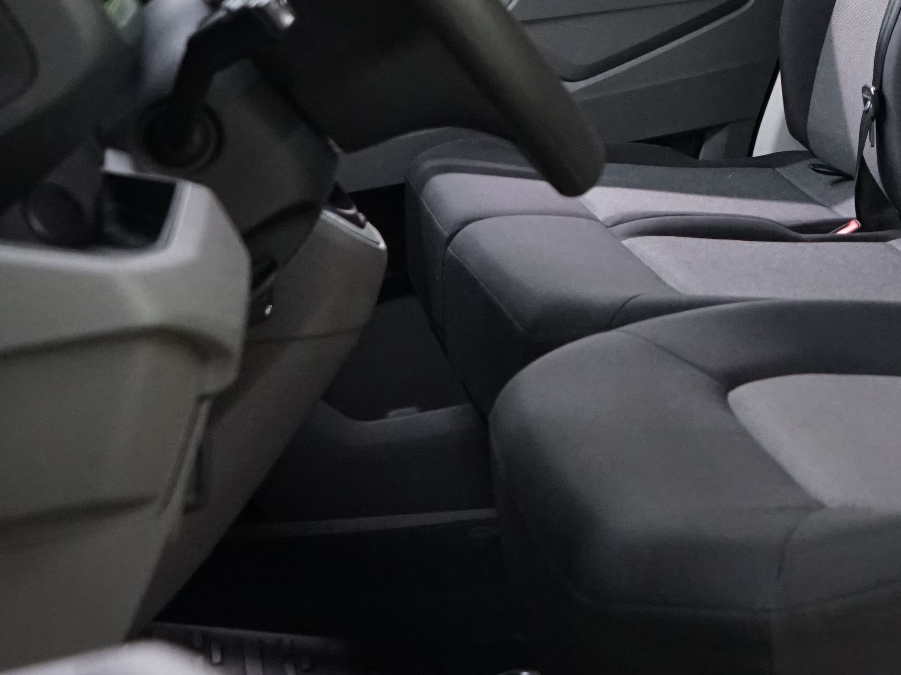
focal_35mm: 75
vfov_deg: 19.0
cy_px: -24
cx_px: 1061
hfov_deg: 23.8
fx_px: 1952
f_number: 5.6
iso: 4000
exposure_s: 1/60
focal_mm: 28
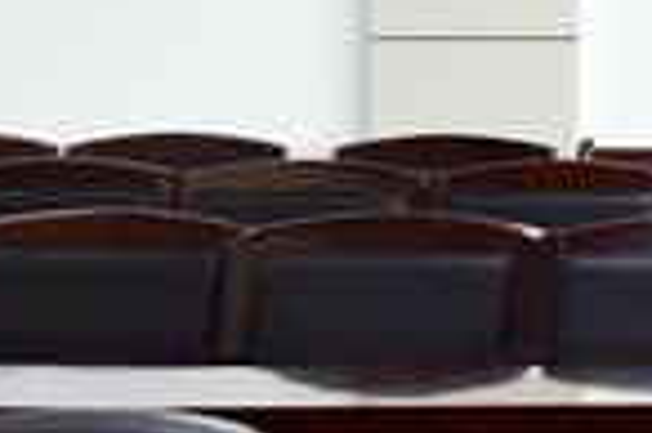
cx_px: 1291
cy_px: 152
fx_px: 1411
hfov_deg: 18.1
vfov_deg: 17.4
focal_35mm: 78
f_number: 4.5
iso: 800
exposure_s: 1/80
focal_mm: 19
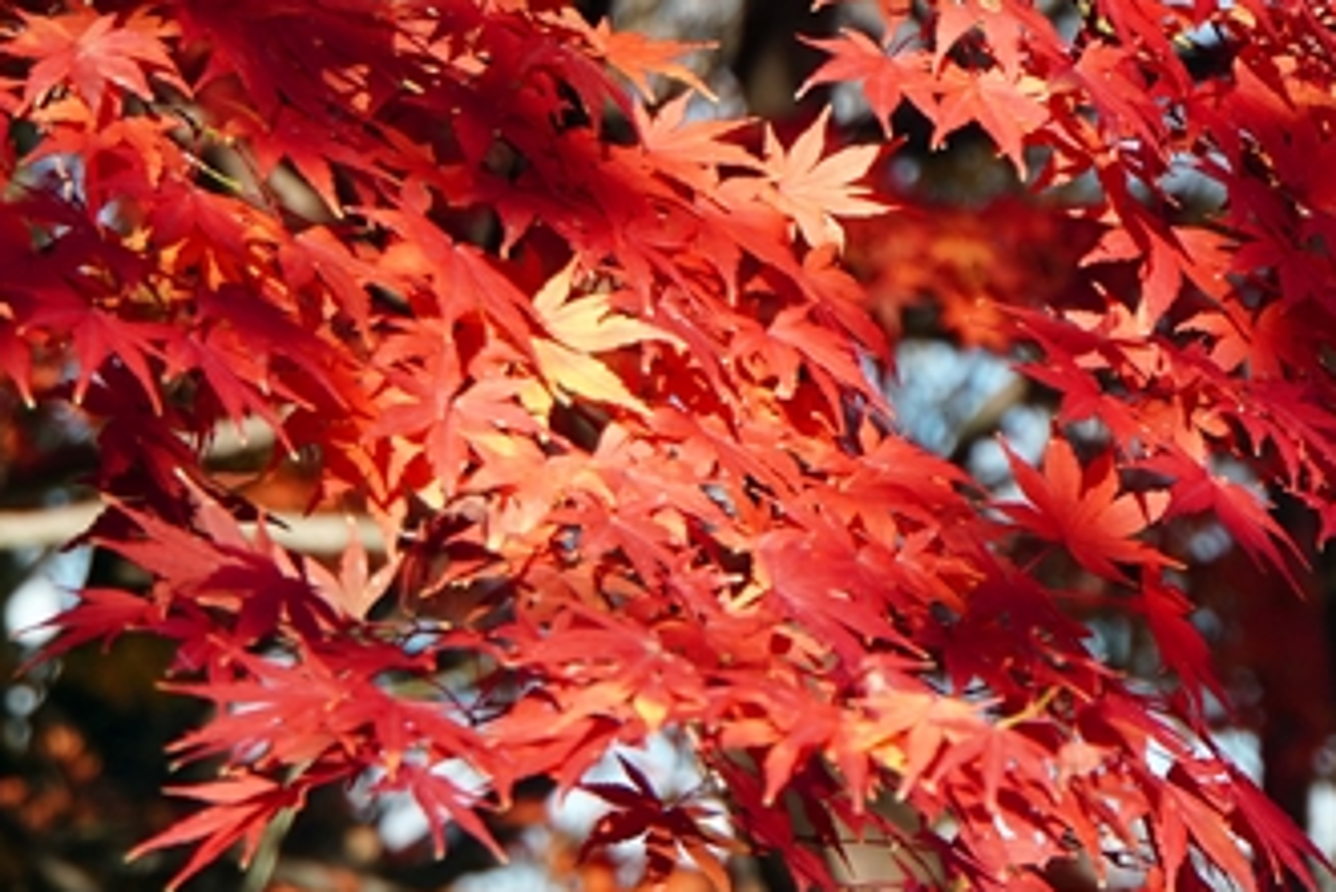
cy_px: -38
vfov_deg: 6.5
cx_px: 1057
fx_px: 7864
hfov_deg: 9.7
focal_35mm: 212
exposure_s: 1/125
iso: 100
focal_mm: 58.5
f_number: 6.3
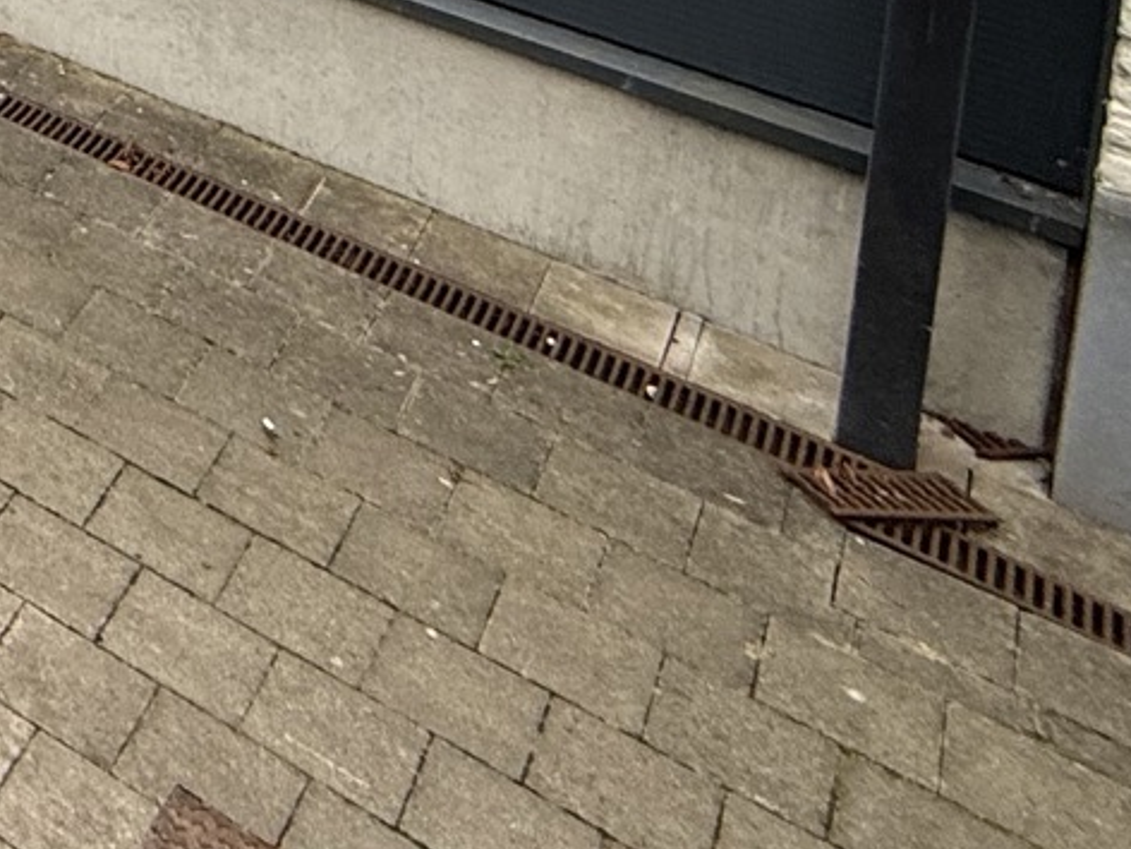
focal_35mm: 57
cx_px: -776
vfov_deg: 18.6
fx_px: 1862
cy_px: -760
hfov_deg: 23.1
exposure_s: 1/107
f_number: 2.2
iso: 64
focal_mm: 2.22
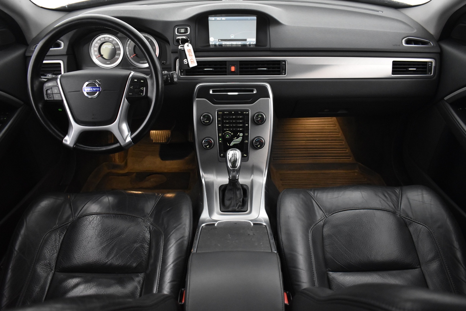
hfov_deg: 67.4
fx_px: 349
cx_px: 233
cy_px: 156
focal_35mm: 27
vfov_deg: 47.9
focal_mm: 18
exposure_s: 1/30
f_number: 3.5
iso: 2800
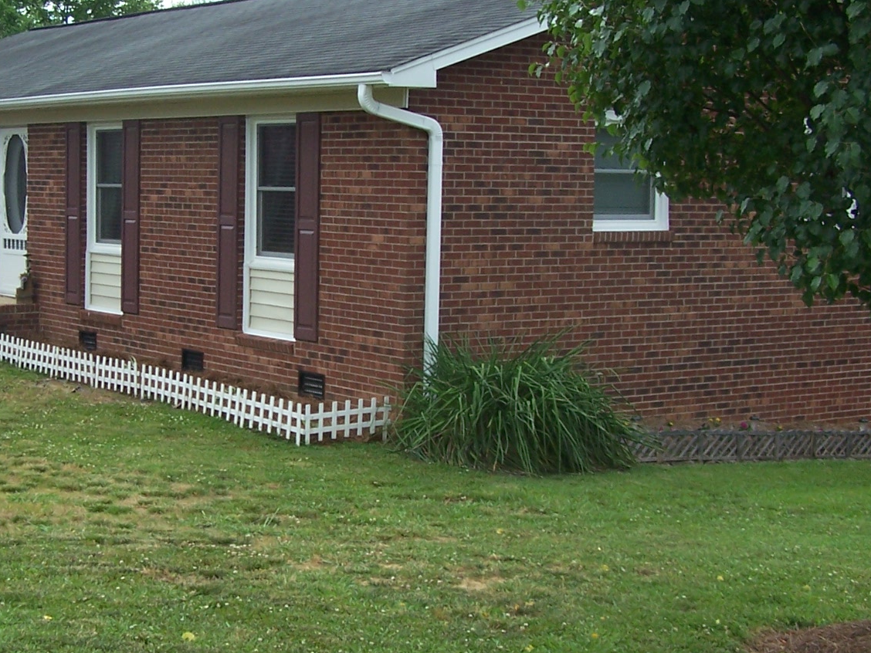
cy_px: 345
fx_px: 1736
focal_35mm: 69
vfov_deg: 21.3
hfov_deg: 27.9
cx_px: 252
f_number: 2.8
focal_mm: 6.3
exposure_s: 1/1000
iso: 80
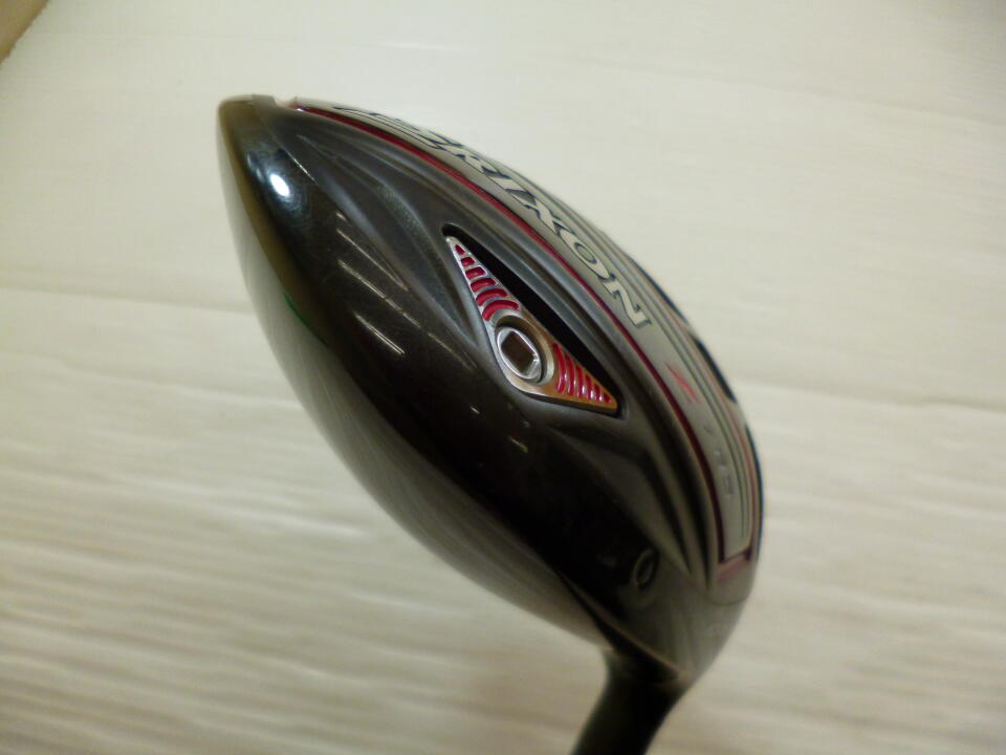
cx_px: 503
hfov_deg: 71.6
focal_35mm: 24
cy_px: 378
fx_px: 697
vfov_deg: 56.8
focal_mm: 4.3
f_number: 2.5
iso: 320
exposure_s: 1/250
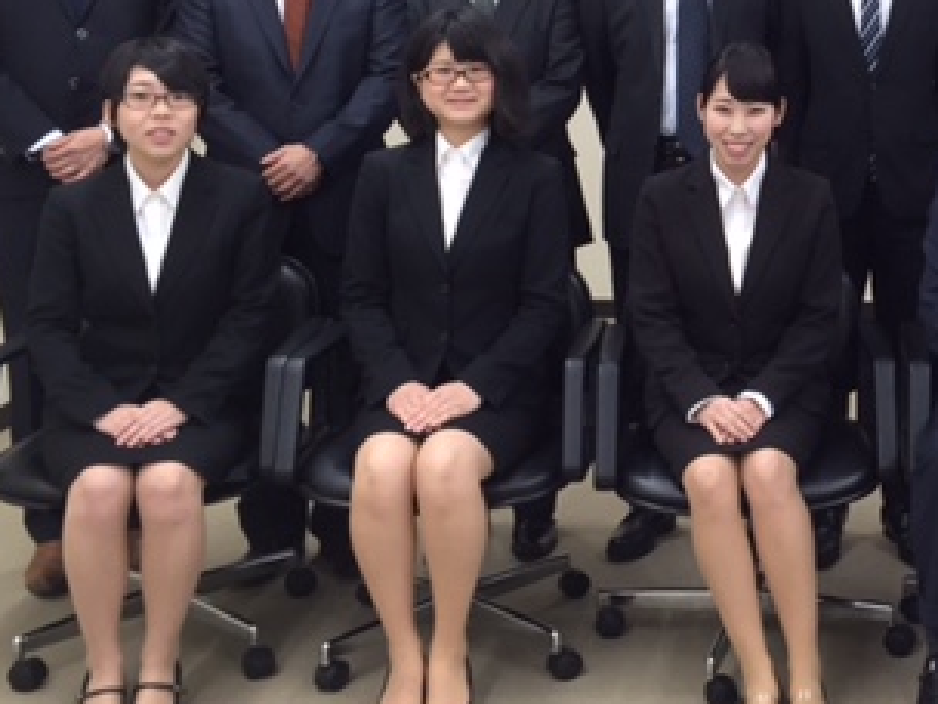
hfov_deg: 30.1
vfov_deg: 23.4
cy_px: 80
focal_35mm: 61
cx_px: 876
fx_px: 1653
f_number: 2.2
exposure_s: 1/30
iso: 64
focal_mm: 4.15
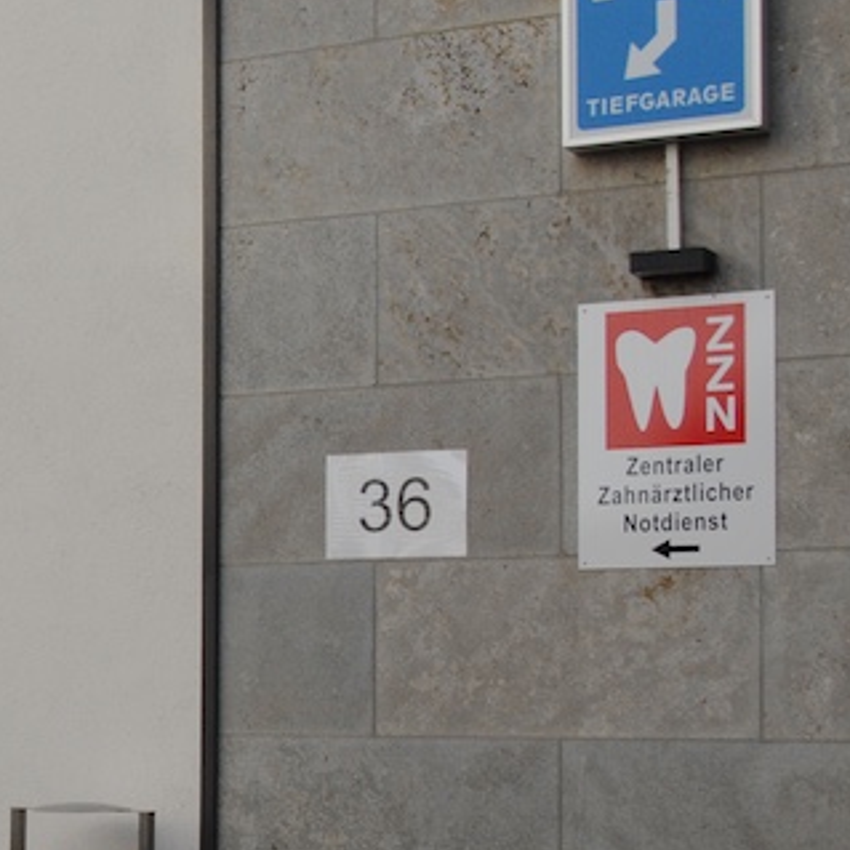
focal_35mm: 90
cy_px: 638
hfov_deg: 18.5
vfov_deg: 19.2
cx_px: -104
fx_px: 2500
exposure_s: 1/1000
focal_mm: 22
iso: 200
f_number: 4.5
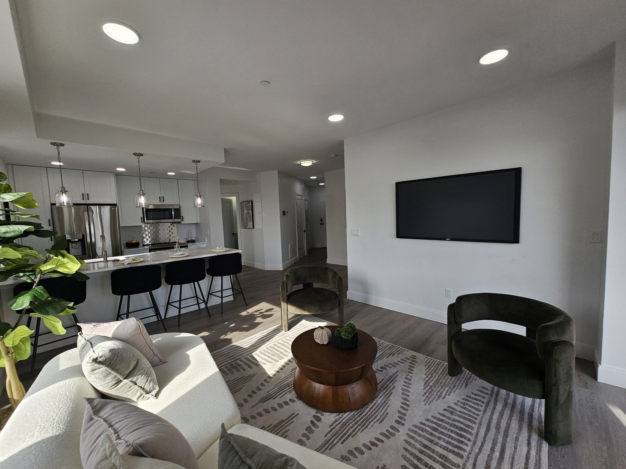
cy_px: 234
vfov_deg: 89.9
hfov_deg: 106.2
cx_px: 313
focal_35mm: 13
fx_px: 235
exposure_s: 1/305
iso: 50
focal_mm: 2.2
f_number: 2.2
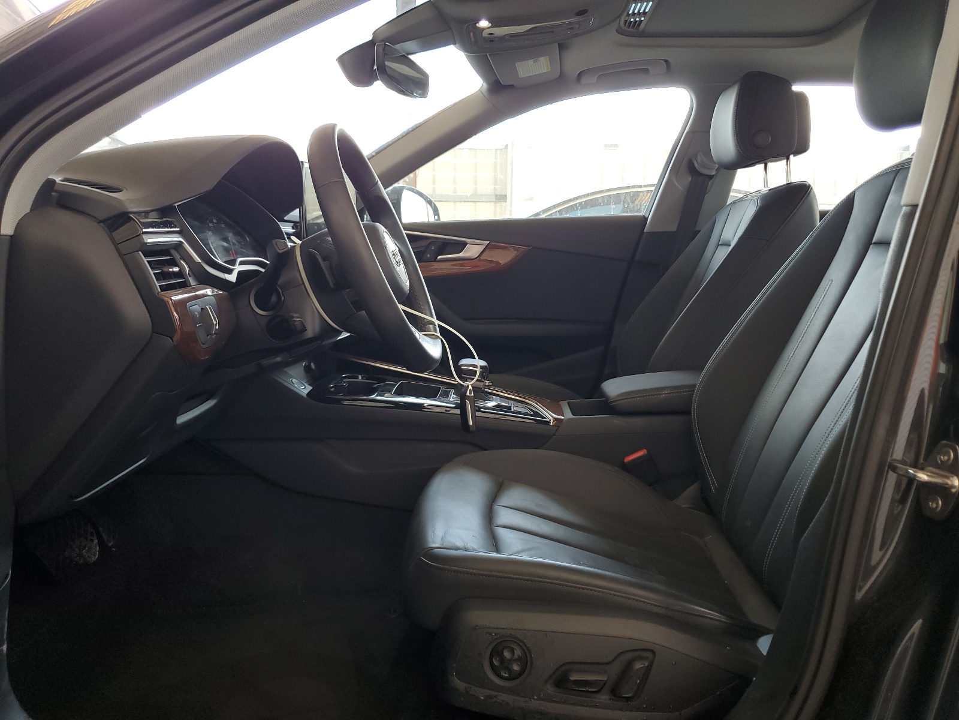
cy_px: 360
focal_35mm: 26
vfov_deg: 53.1
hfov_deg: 67.3
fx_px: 720
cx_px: 480
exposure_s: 1/60.2
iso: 59
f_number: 1.5
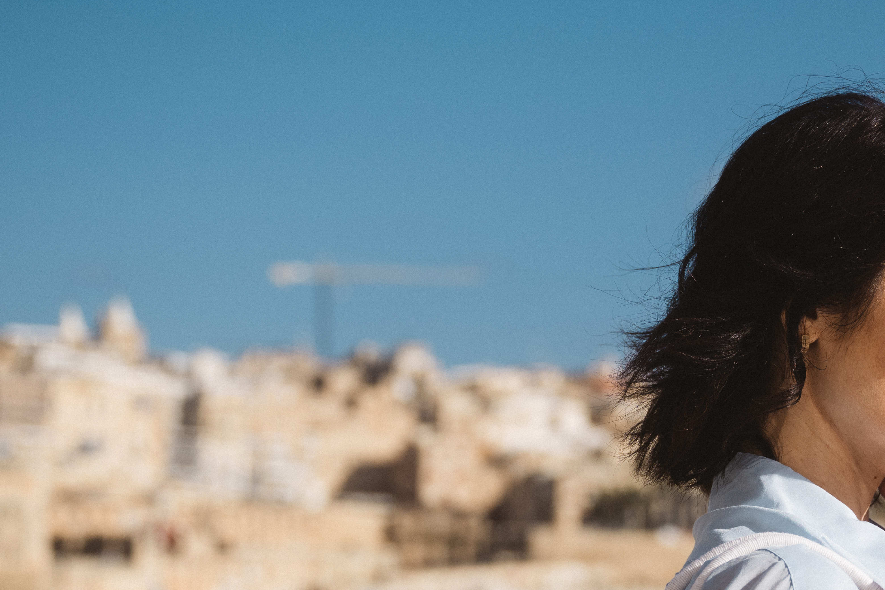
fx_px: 3245
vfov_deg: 10.3
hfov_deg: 15.3
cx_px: 813
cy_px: 510
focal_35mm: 132
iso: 200
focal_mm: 50
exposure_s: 1/1250
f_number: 3.5
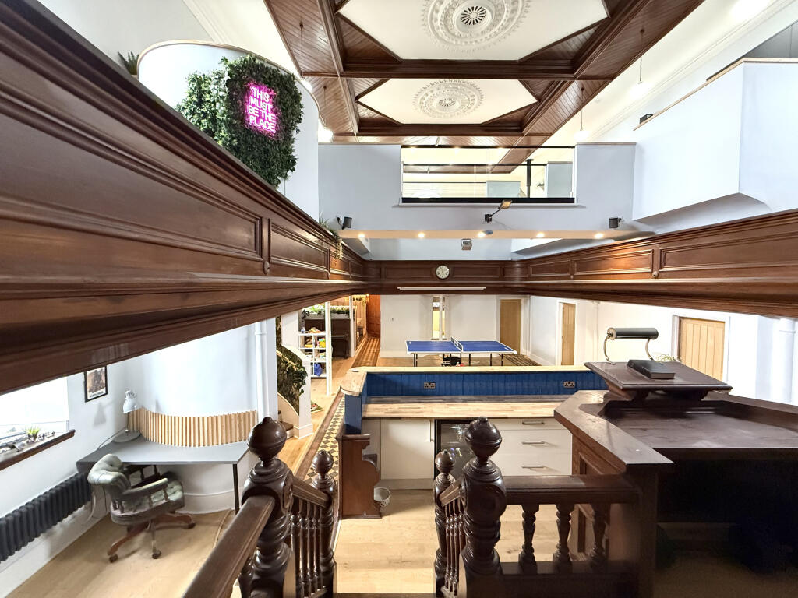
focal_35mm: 14
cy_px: 299
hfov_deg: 102.1
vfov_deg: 85.7
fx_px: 323
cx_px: 399
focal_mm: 2.22
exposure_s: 1/60
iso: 640
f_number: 2.2
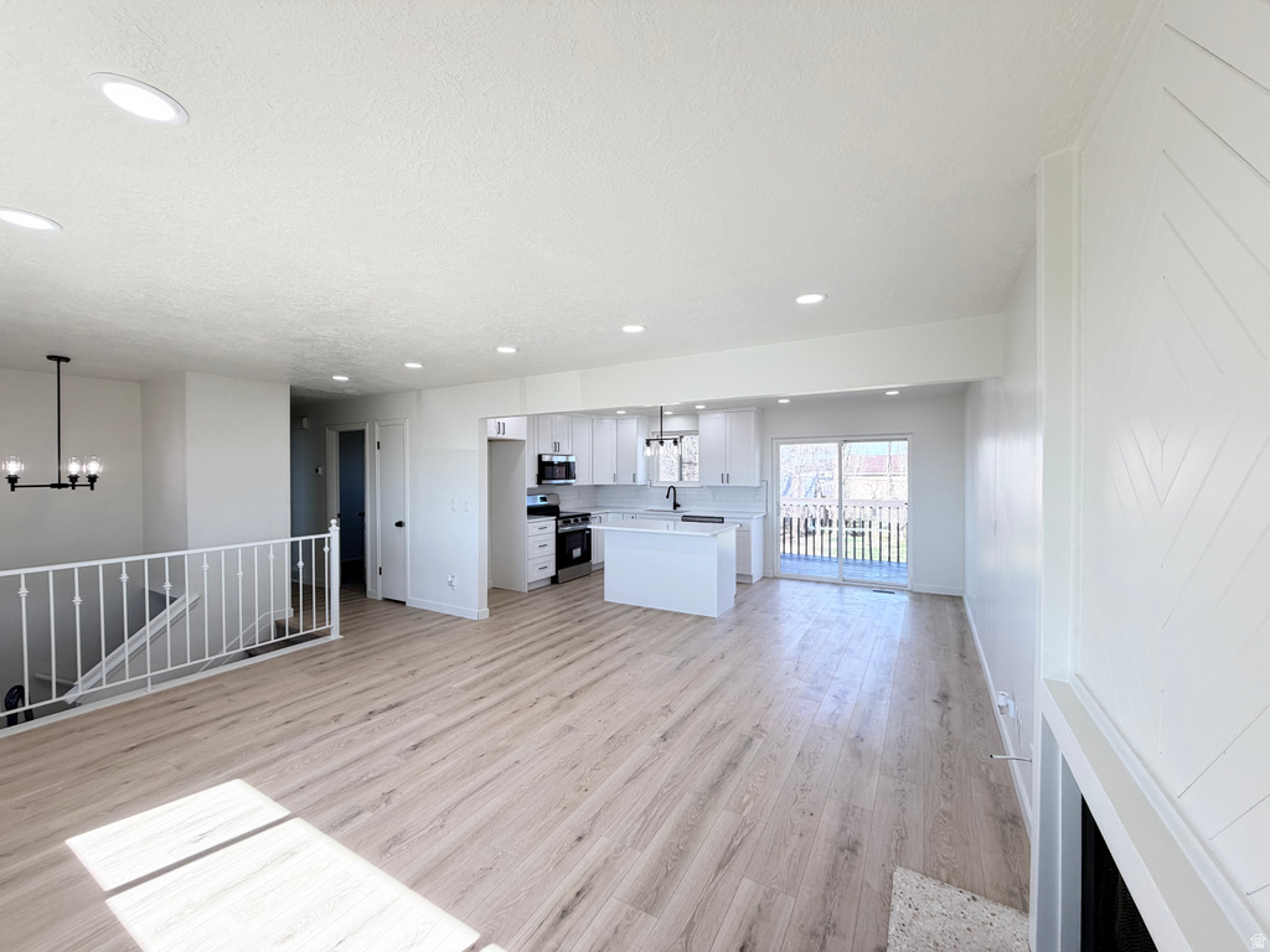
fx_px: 514
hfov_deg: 102.1
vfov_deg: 85.7
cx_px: 635
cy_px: 476
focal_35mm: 14
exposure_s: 1/148
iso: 64
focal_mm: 2.22
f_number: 2.2
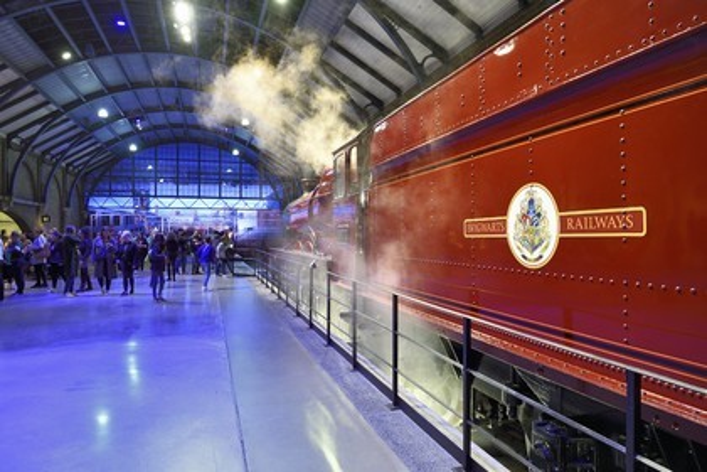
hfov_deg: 73.7
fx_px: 471
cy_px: 236
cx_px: 354
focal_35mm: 24
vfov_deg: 53.1
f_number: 6.3
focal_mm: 24
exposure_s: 1/15
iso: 1600
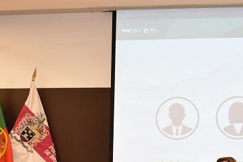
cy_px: 138
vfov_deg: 14.6
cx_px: 156
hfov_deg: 21.9
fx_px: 627
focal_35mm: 93
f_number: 5
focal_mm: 22
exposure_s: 1/100
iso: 800
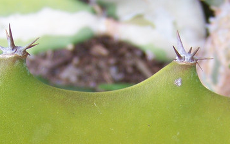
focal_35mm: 114
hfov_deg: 18.3
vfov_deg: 11.0
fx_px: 714
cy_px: 227
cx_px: 130
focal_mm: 5.85
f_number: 2.8
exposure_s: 1/50
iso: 64
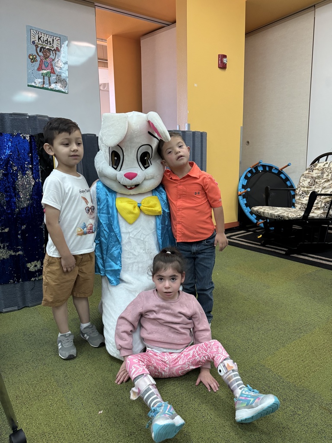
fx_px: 307
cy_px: 222
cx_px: 166
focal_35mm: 24
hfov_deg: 56.8
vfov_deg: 71.6
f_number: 1.78
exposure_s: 1/60
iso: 400
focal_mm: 6.76
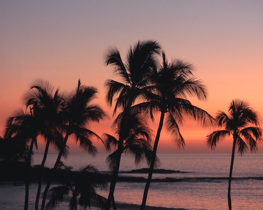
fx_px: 856
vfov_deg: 14.0
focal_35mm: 110
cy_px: 104
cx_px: 134
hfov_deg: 17.5
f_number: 4
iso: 800
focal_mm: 18.7
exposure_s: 1/8
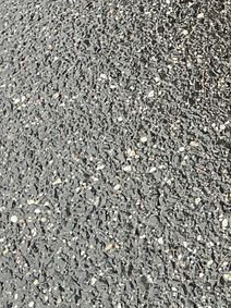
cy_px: -48
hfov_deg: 13.2
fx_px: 935
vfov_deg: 17.9
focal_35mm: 105
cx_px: 358
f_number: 1.8
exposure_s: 1/60
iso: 40
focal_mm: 3
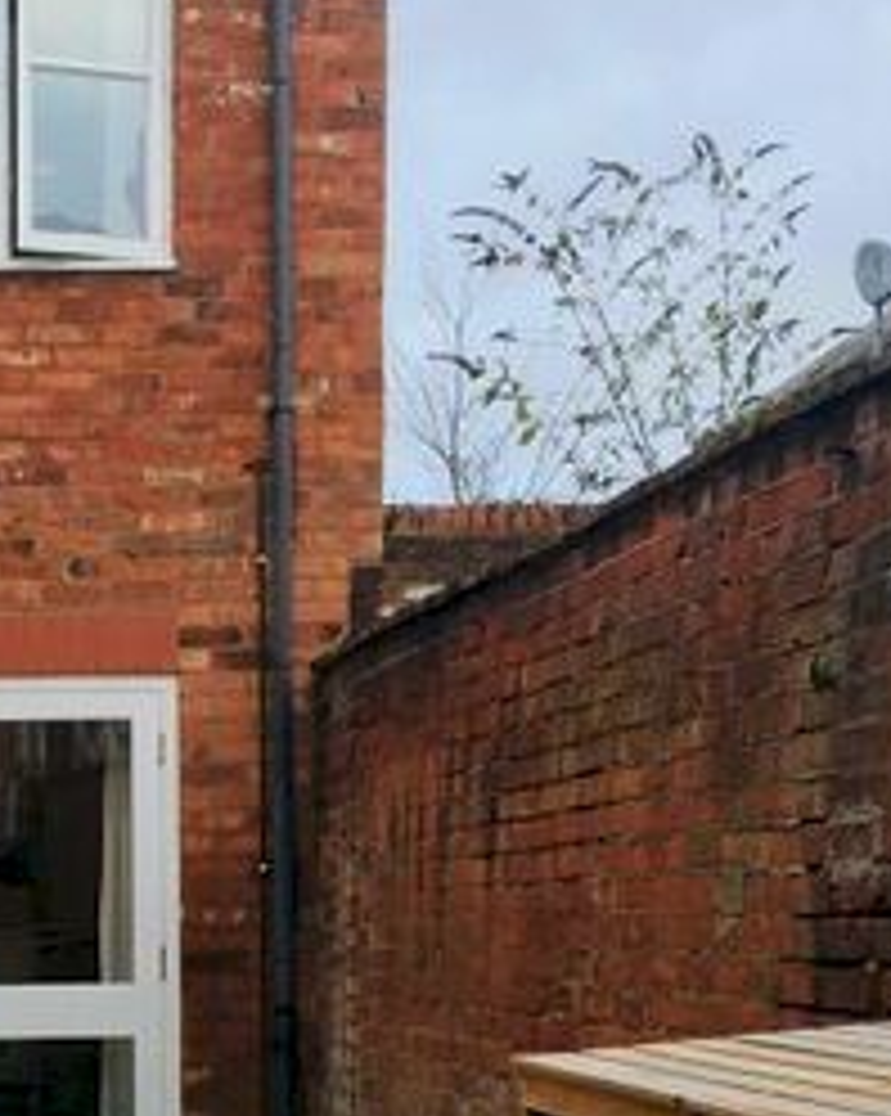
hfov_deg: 18.3
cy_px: 979
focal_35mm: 80
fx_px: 2640
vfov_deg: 23.3
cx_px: -130
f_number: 2.2
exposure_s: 1/115
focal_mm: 4.15
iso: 25
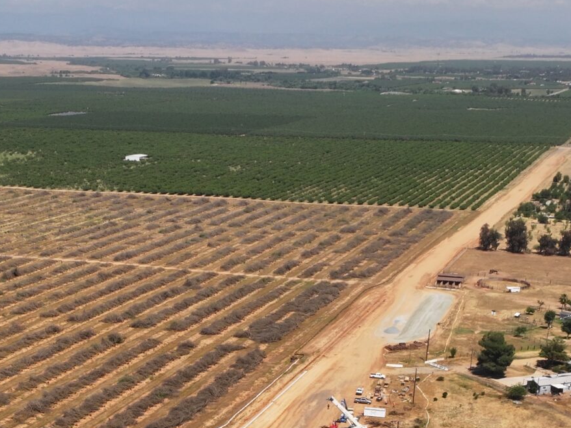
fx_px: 1154
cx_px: 148
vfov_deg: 19.6
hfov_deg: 27.4
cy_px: 528
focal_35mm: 70
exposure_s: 1/200
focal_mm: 12.29
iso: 100
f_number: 11
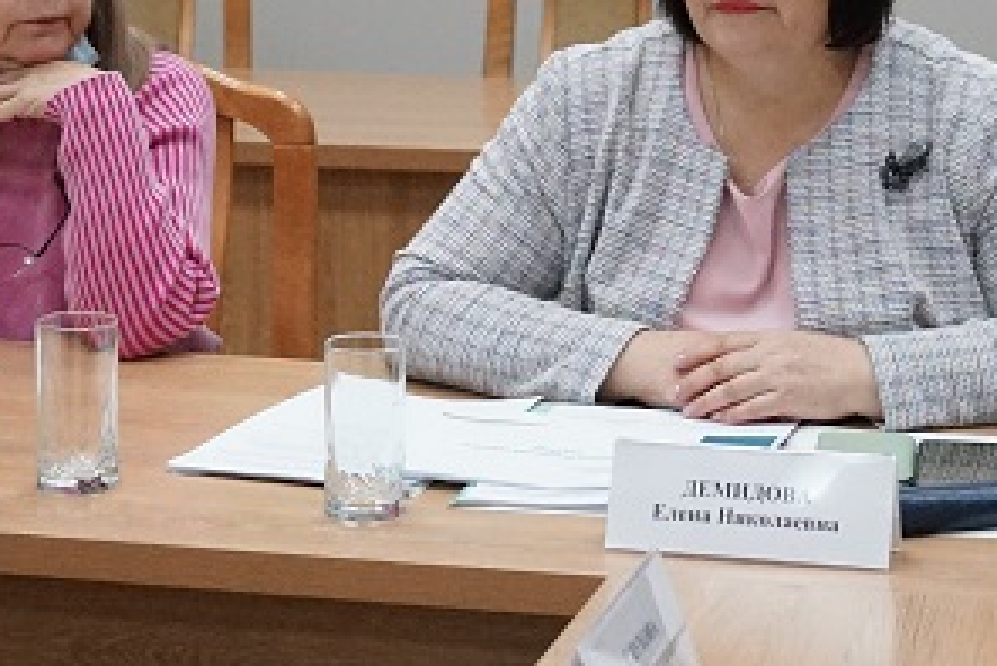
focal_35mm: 111
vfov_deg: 12.2
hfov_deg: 18.4
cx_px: 605
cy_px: -46
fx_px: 3075
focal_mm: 41
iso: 6400
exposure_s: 1/1000
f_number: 4
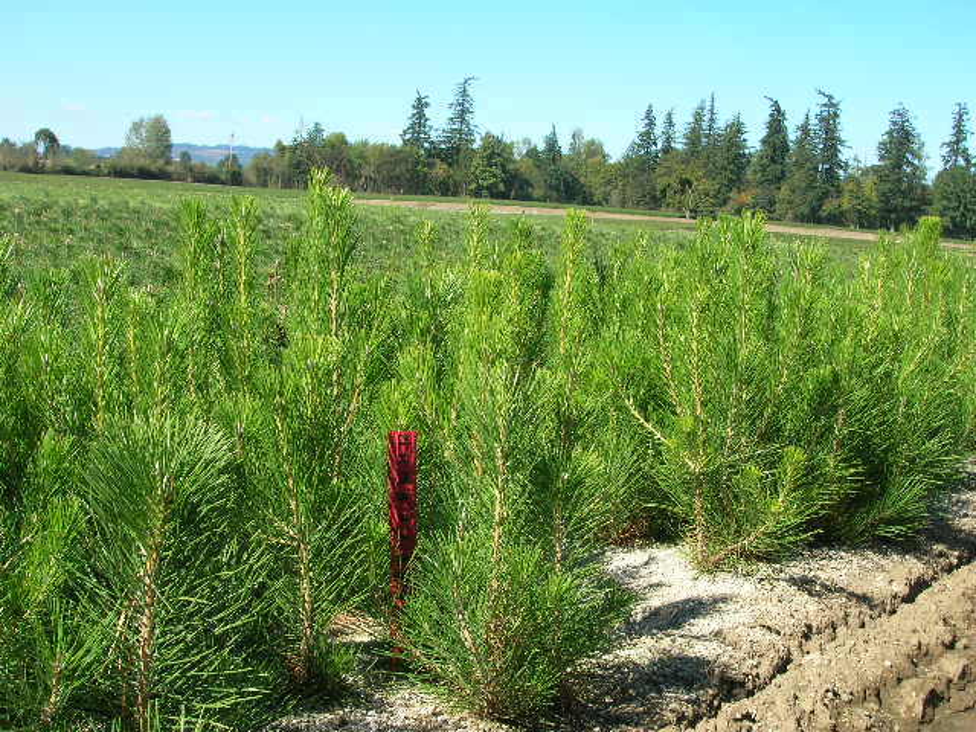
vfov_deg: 31.5
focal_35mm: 46
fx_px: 1297
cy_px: 366
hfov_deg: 41.2
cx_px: 488
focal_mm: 7.7
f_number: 5.4
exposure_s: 1/166
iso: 50
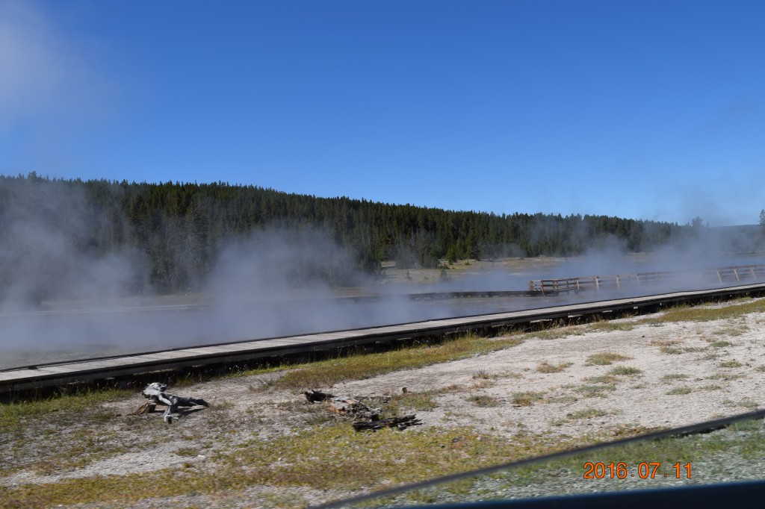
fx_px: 765
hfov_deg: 53.1
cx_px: 382
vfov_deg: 36.8
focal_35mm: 36
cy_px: 254
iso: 200
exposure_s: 1/400
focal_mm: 24
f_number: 10
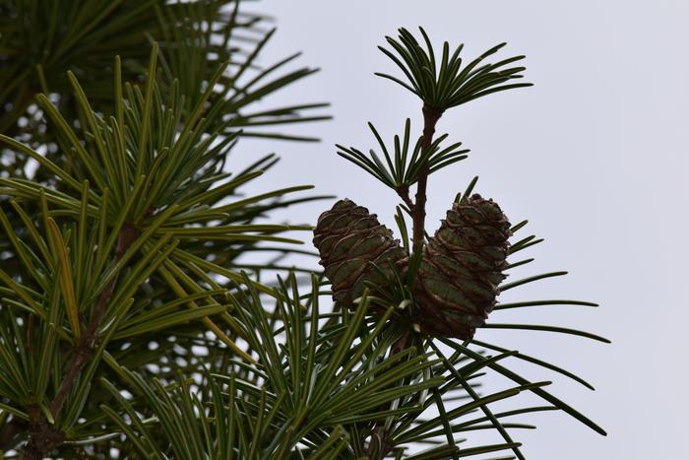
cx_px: 344
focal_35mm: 300
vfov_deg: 4.6
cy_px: 230
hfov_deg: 6.9
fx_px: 5742
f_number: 10
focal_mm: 200
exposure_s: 1/200
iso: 100
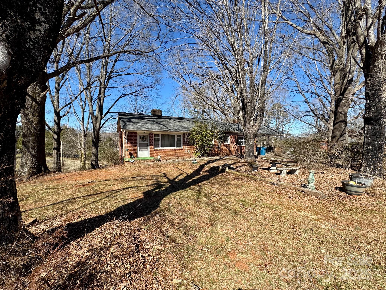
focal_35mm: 14
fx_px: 156
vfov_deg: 85.7
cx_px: 193
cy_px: 145
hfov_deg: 102.1
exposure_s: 1/1034
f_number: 2.2
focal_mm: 2.22
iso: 50
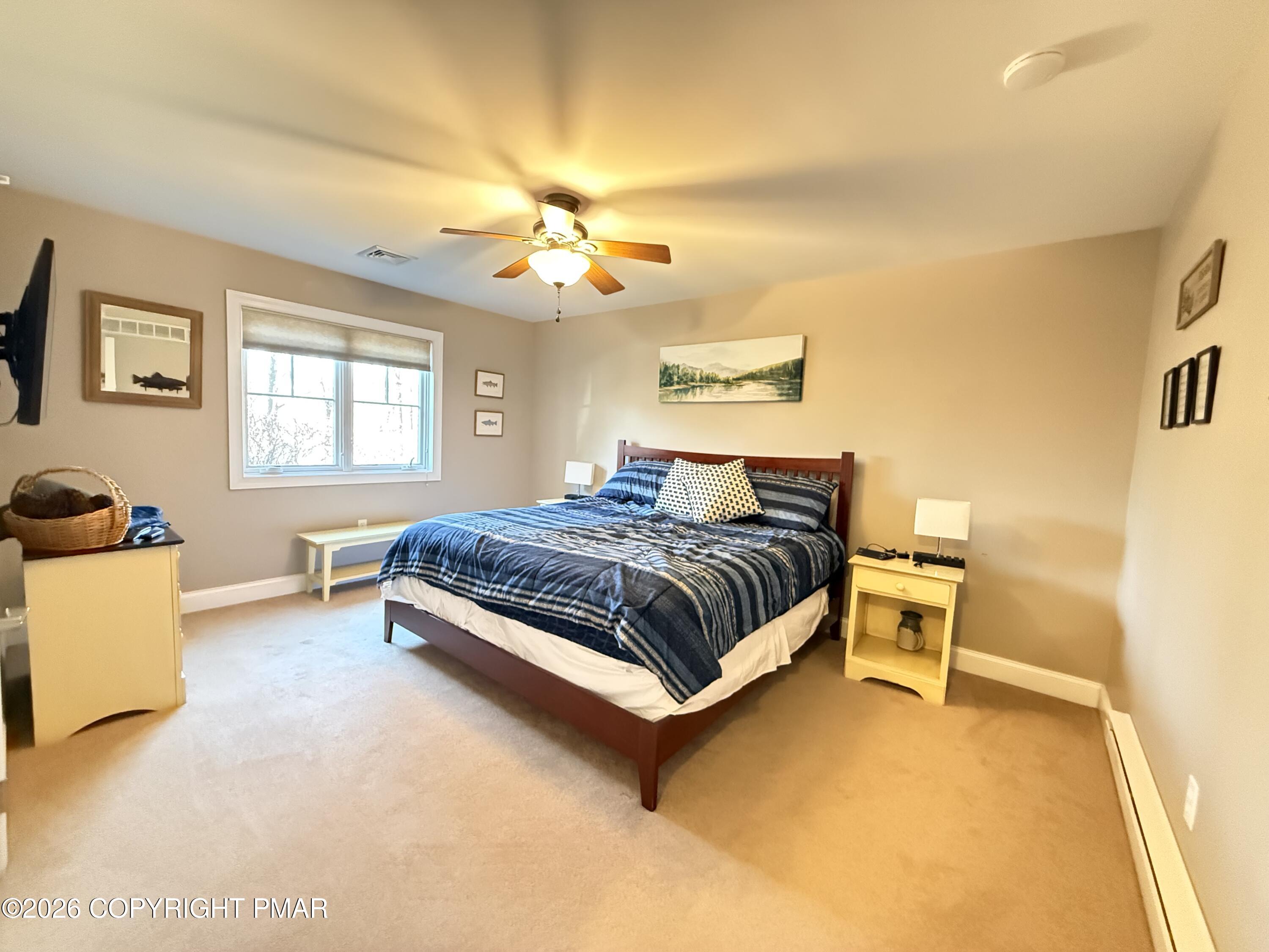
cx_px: 634
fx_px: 513
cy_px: 476
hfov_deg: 102.1
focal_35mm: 14
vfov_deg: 85.7
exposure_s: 1/30
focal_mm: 2.22
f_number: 2.2
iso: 1600
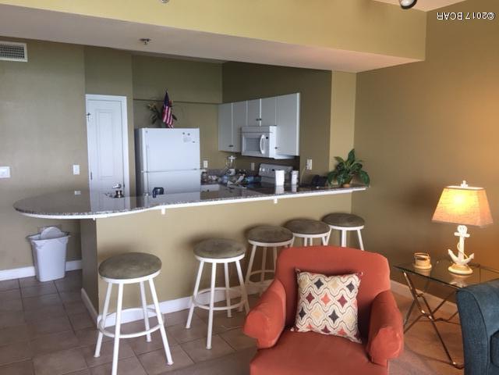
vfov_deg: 48.2
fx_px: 418
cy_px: 188
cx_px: 250
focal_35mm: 29
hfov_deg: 61.7
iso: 80
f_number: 2.2
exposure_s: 1/30
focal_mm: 4.15
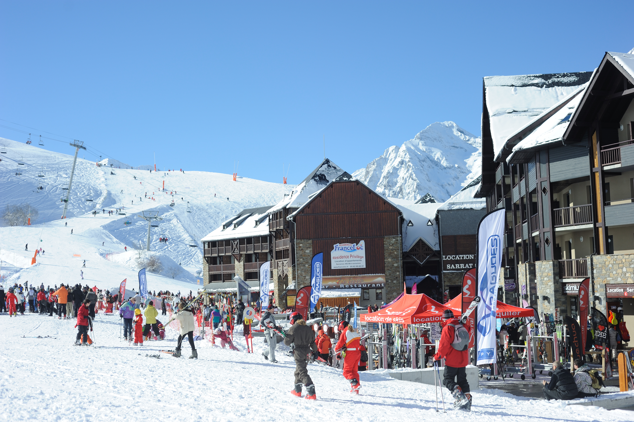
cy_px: 211
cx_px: 317
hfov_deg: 39.6
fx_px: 880
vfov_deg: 27.0
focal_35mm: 50
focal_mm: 50
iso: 200
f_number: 5.6
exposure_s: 1/2500
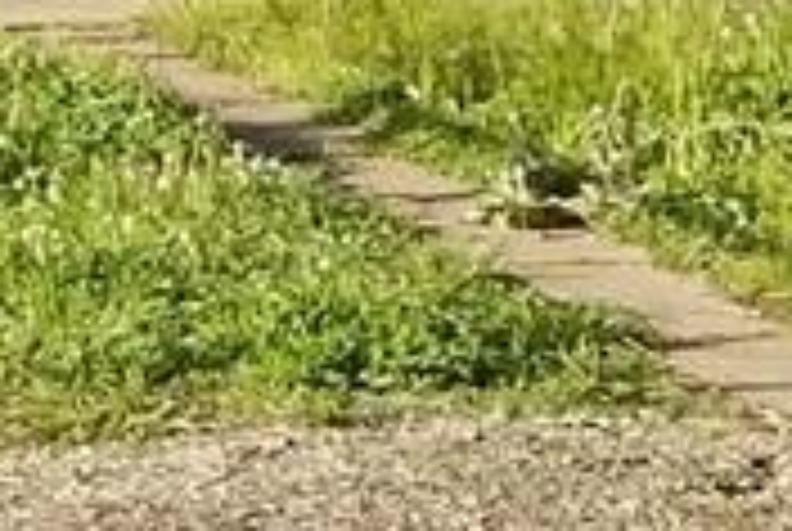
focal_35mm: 157
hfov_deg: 11.8
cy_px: -1120
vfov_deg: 7.6
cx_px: -752
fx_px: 3460
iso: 50
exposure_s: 1/912
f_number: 1.7
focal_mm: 4.25
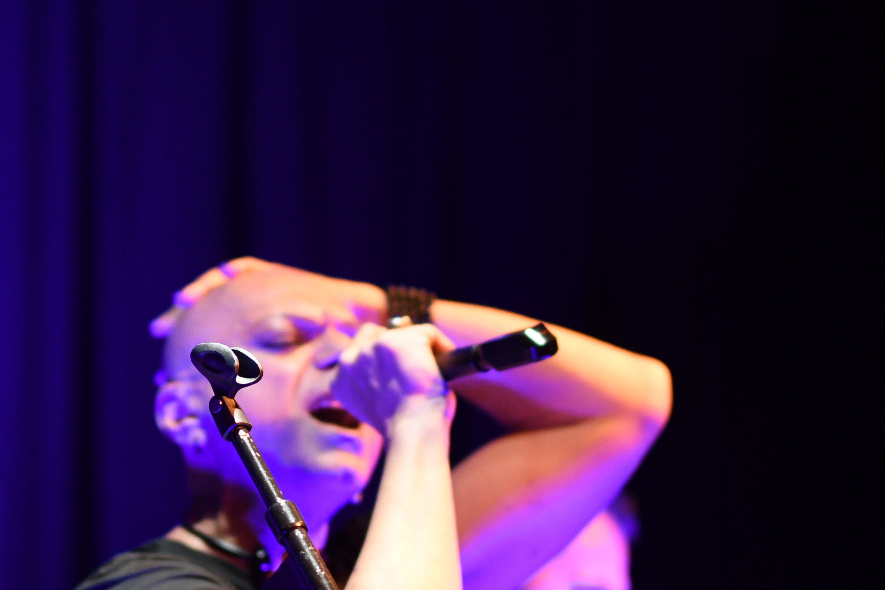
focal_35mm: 251
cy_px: 414
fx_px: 6170
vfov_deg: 5.5
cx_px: 282
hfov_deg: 8.2
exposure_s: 1/320
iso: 1000
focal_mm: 85
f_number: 1.4
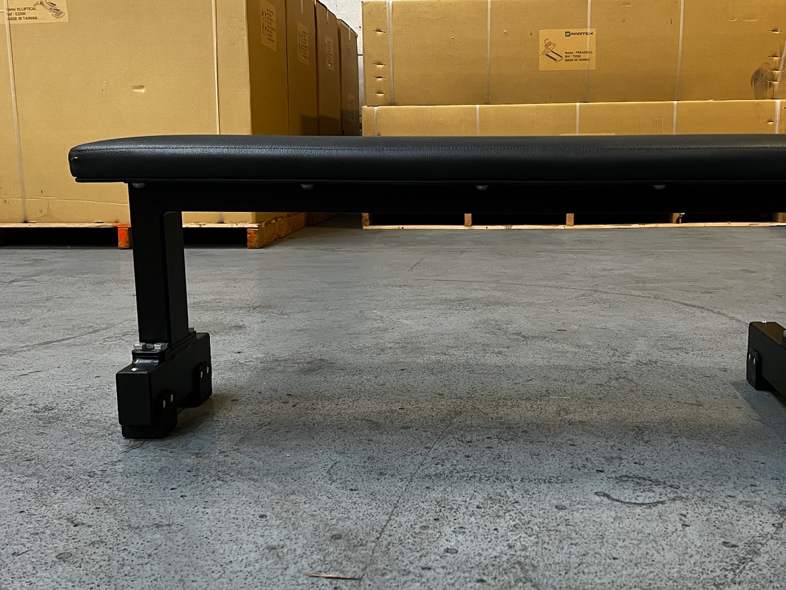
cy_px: 278
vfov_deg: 37.7
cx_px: 471
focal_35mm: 38
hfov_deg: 48.7
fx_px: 863
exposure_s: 1/50
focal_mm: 5.7
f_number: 1.5
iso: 320
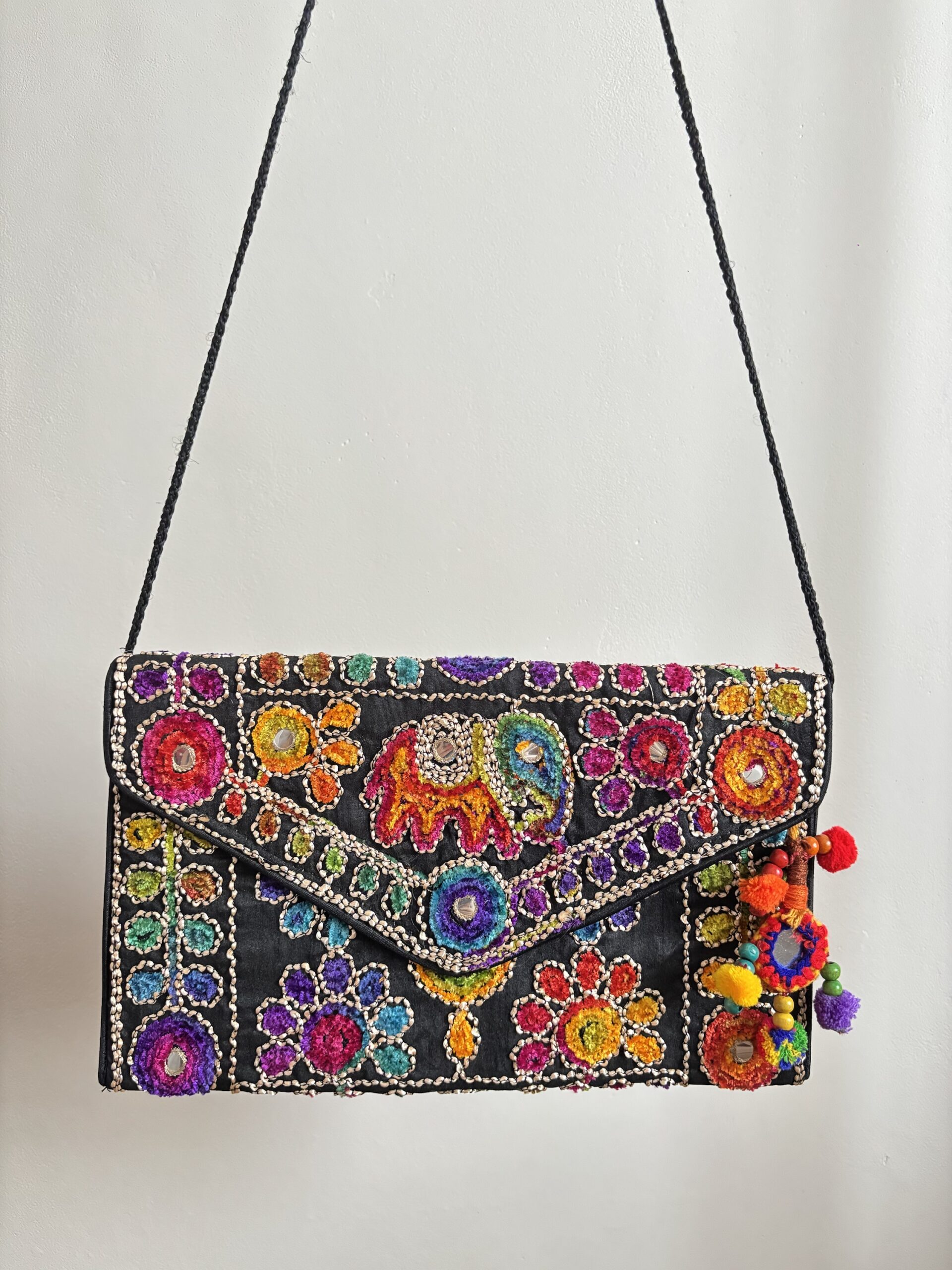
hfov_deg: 53.1
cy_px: 635
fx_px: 953
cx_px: 476
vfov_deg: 67.3
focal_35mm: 26
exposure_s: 1/53
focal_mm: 5.96
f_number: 1.6
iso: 500
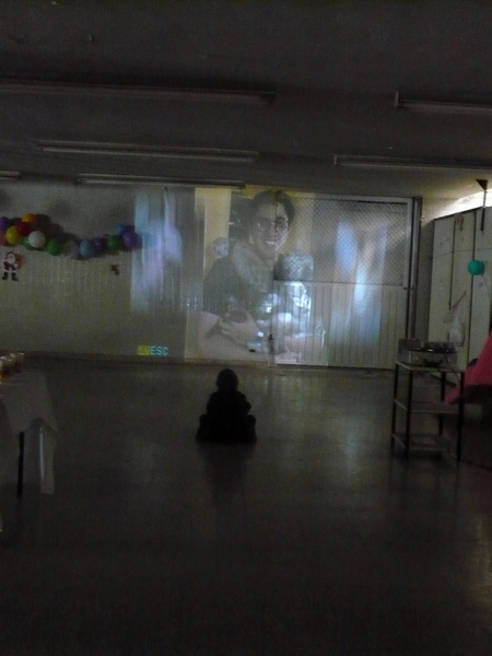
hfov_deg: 29.1
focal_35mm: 50
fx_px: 948
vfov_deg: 38.2
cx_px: 246
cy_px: 328
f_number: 3.4
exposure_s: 1/4
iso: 800
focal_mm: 8.3
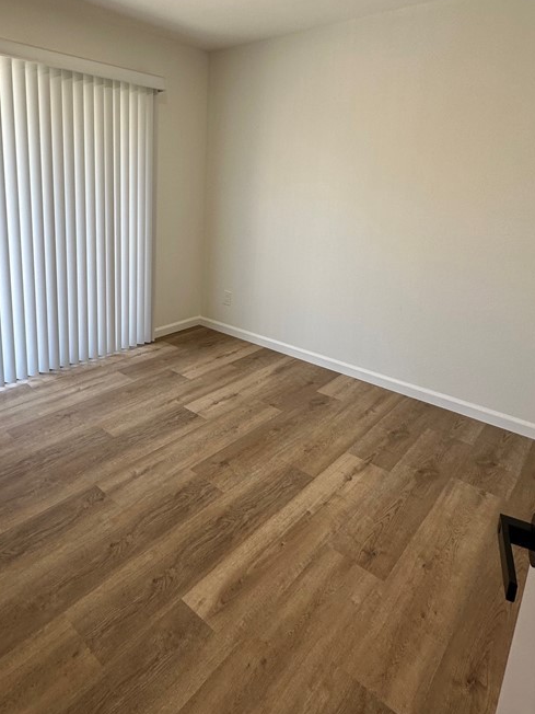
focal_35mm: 22
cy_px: 270
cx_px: 189
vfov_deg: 75.1
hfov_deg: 60.0
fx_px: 453
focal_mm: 2.22
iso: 64
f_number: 2.2
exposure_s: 1/120
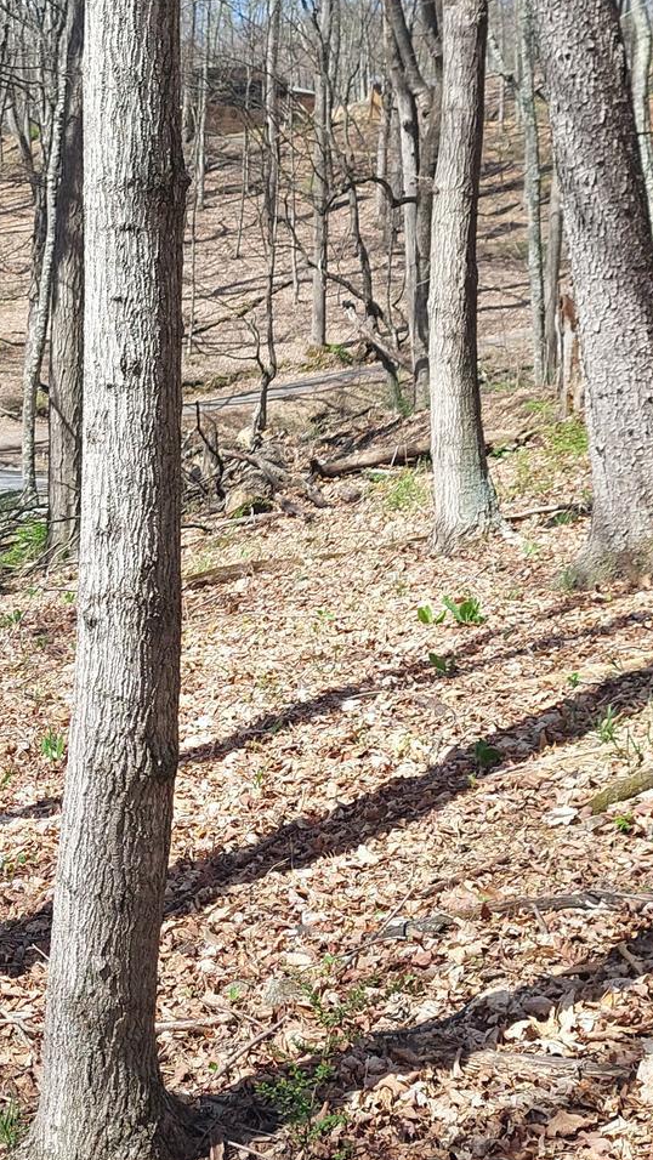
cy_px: 300
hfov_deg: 20.8
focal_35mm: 56
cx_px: 10
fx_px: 1723
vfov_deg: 36.4
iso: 40
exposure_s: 1/697
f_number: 1.8
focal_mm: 5.23
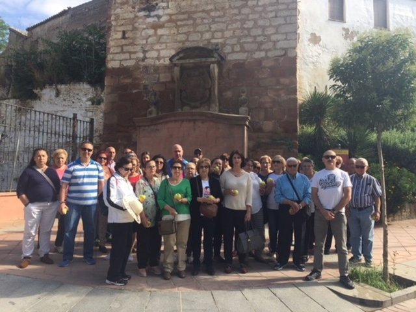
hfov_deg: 61.7
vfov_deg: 48.2
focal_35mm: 29
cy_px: 156
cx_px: 208
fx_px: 349
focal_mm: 4.15
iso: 32
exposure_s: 1/807
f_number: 2.2
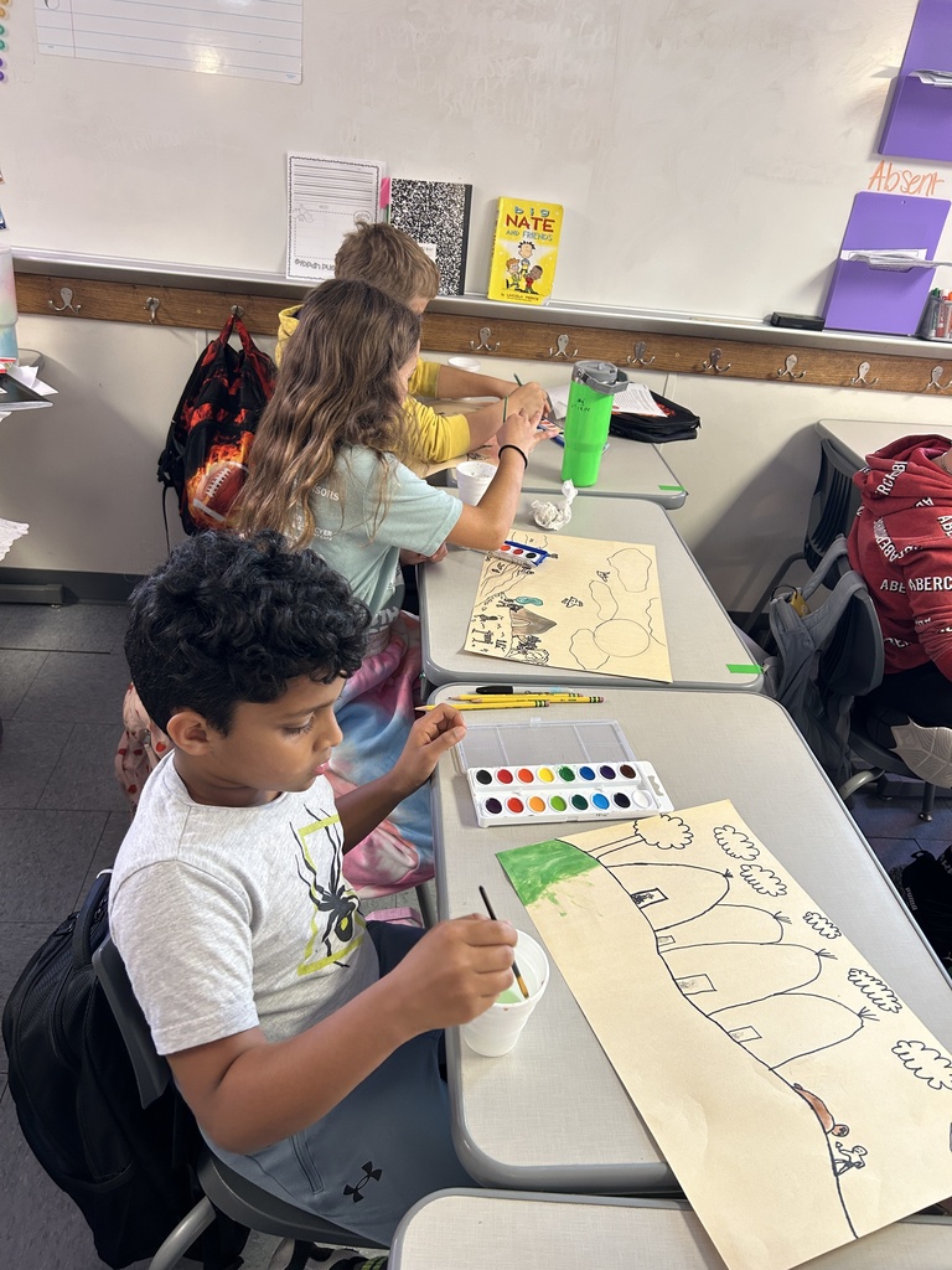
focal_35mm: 26
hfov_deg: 53.1
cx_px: 476
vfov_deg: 67.3
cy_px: 635
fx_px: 953
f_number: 1.5
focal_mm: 5.7
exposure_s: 1/60
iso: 125
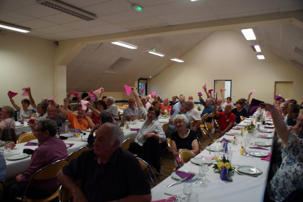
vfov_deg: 43.6
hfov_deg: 61.9
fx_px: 252
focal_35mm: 30
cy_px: 101
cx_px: 152
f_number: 4
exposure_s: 1/160
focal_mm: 20
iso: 1600
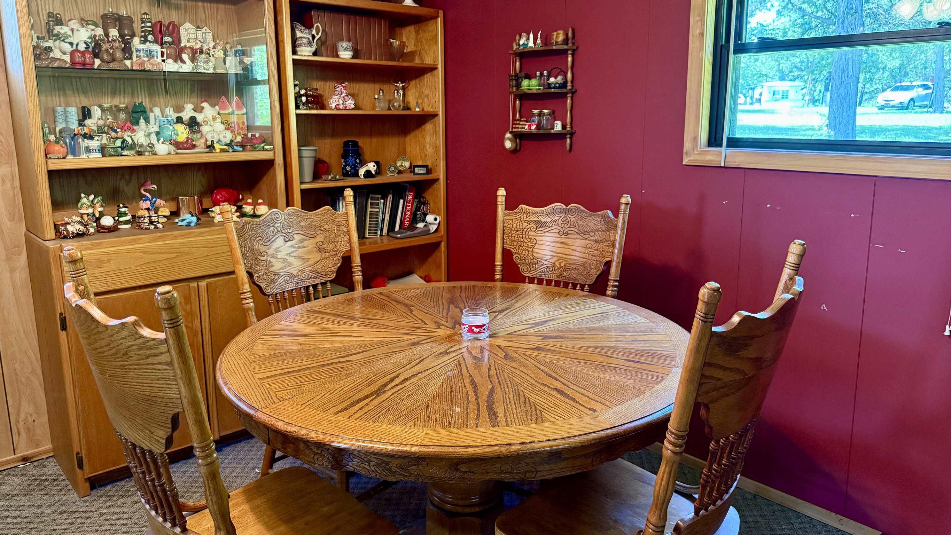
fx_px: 681
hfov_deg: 69.9
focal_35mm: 27
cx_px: 479
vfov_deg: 42.9
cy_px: 247
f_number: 1.78
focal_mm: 6.76
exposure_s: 1/60
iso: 640
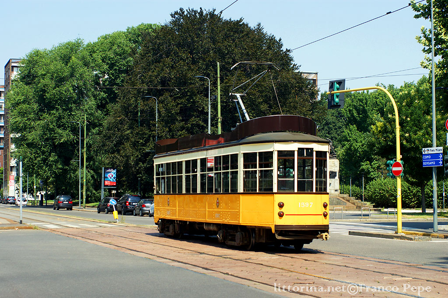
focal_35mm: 82
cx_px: 224
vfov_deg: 16.5
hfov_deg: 24.6
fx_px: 1026
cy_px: 149
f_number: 5.6
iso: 200
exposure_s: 1/500
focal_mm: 55
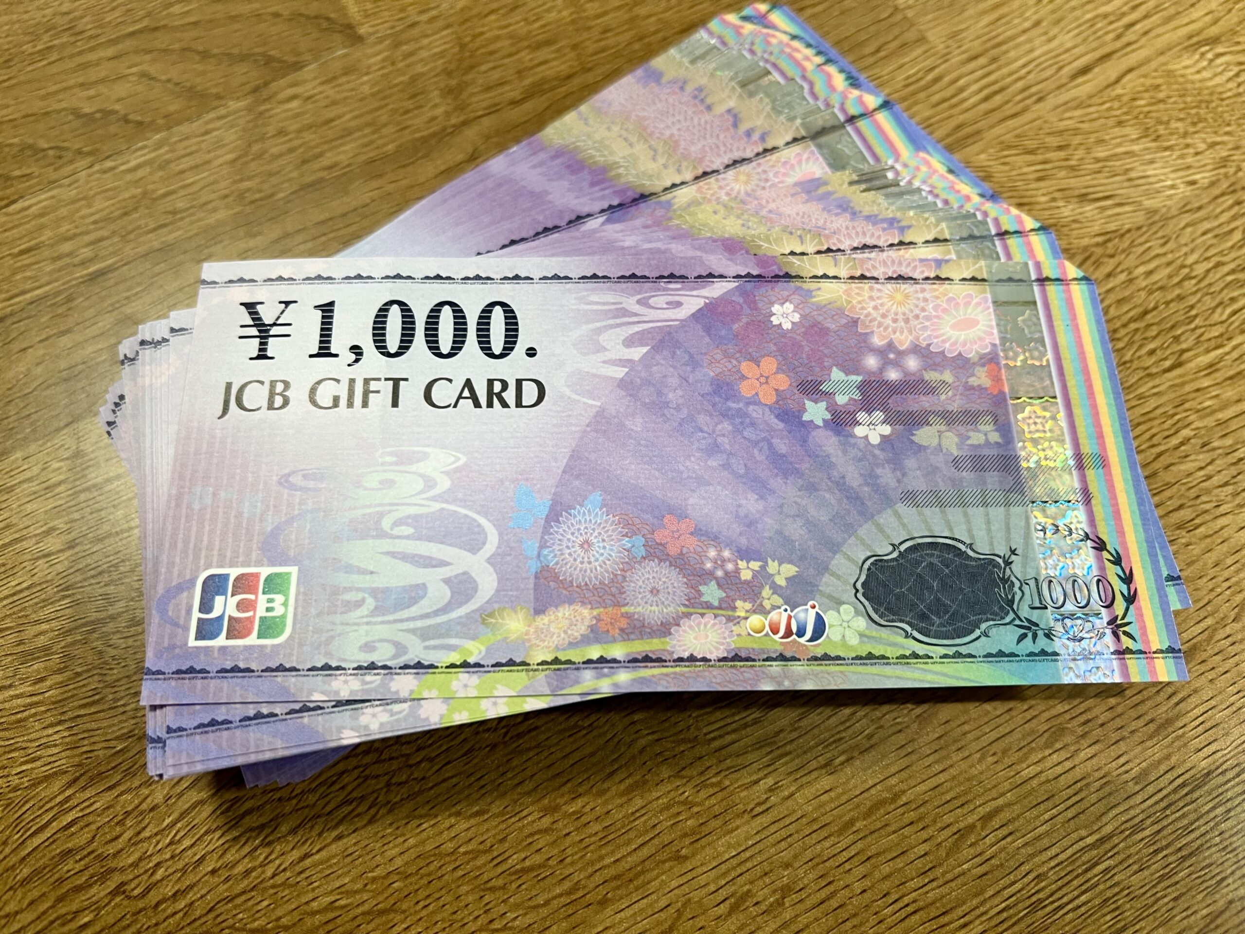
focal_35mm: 26
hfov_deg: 67.3
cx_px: 622
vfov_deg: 53.1
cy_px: 467
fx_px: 935
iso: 64
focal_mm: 5.7
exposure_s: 1/50
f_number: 1.5
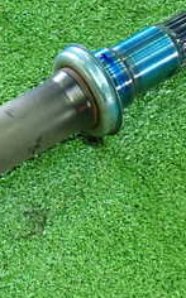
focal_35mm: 81
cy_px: 221
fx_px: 659
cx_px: -102
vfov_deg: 25.3
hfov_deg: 14.8
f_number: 2.3
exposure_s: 1/30
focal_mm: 5.4
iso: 400
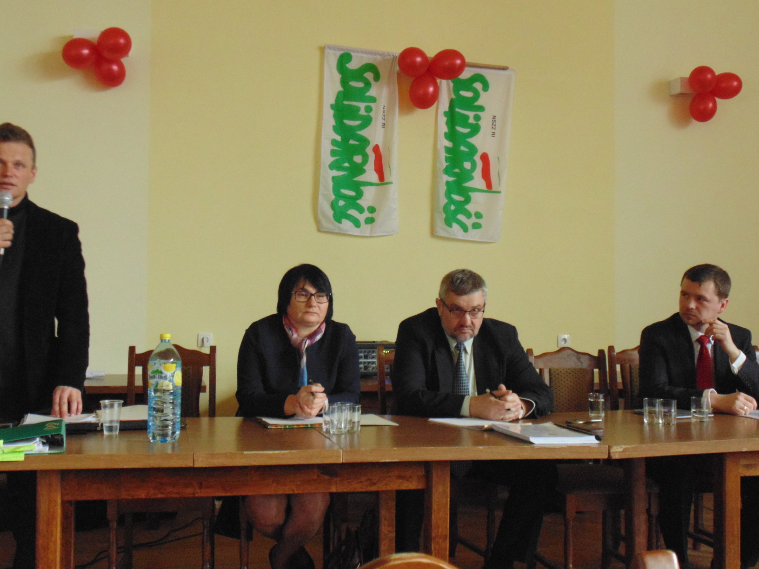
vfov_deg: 36.0
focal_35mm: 40
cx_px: 351
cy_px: 297
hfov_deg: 46.8
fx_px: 877
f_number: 3.4
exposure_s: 1/15
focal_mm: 6.2
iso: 400
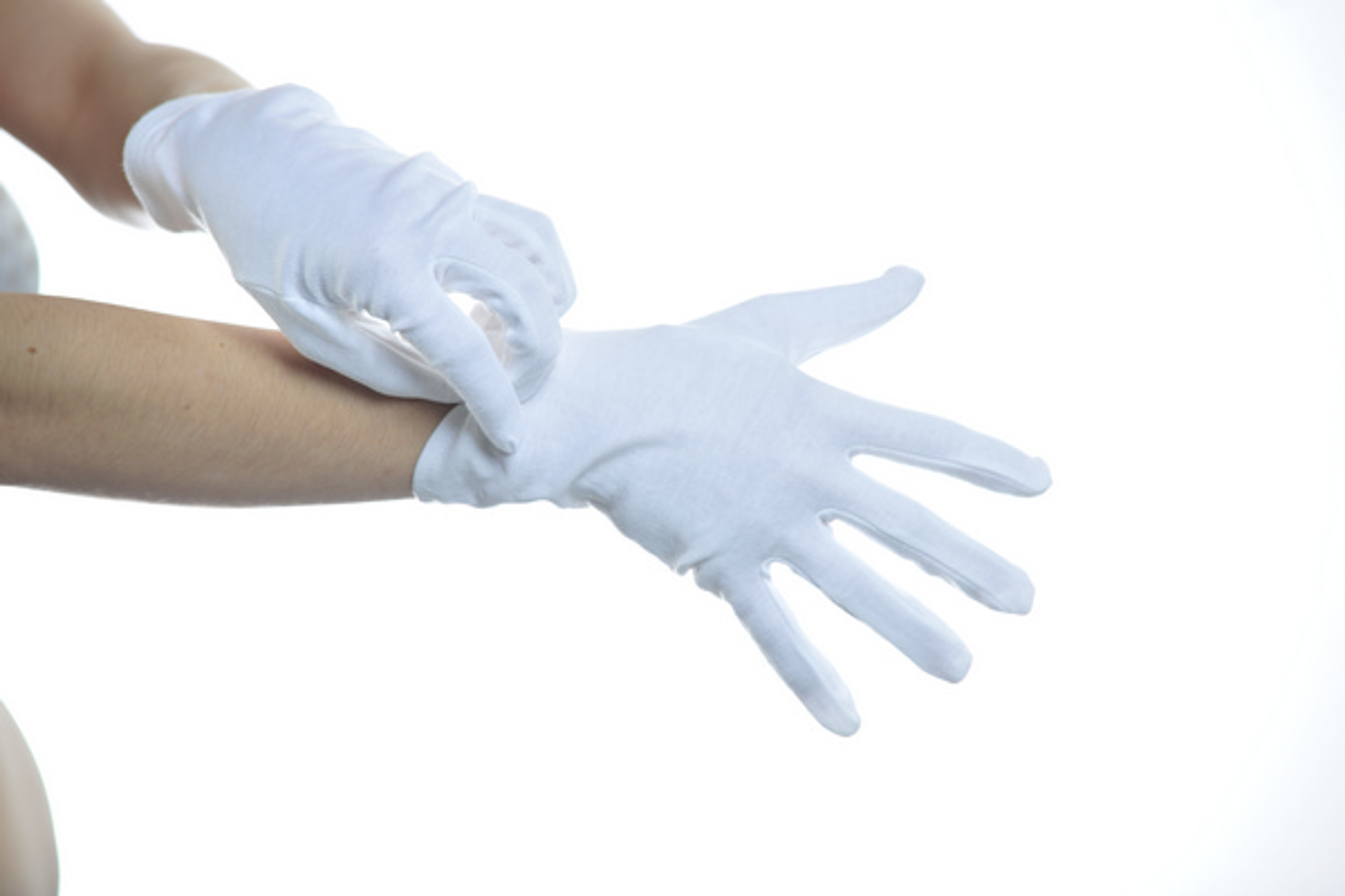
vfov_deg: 8.6
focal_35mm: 160
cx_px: 672
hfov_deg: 12.8
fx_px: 5977
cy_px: 448
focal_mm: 160
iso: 250
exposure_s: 1/250
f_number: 3.5
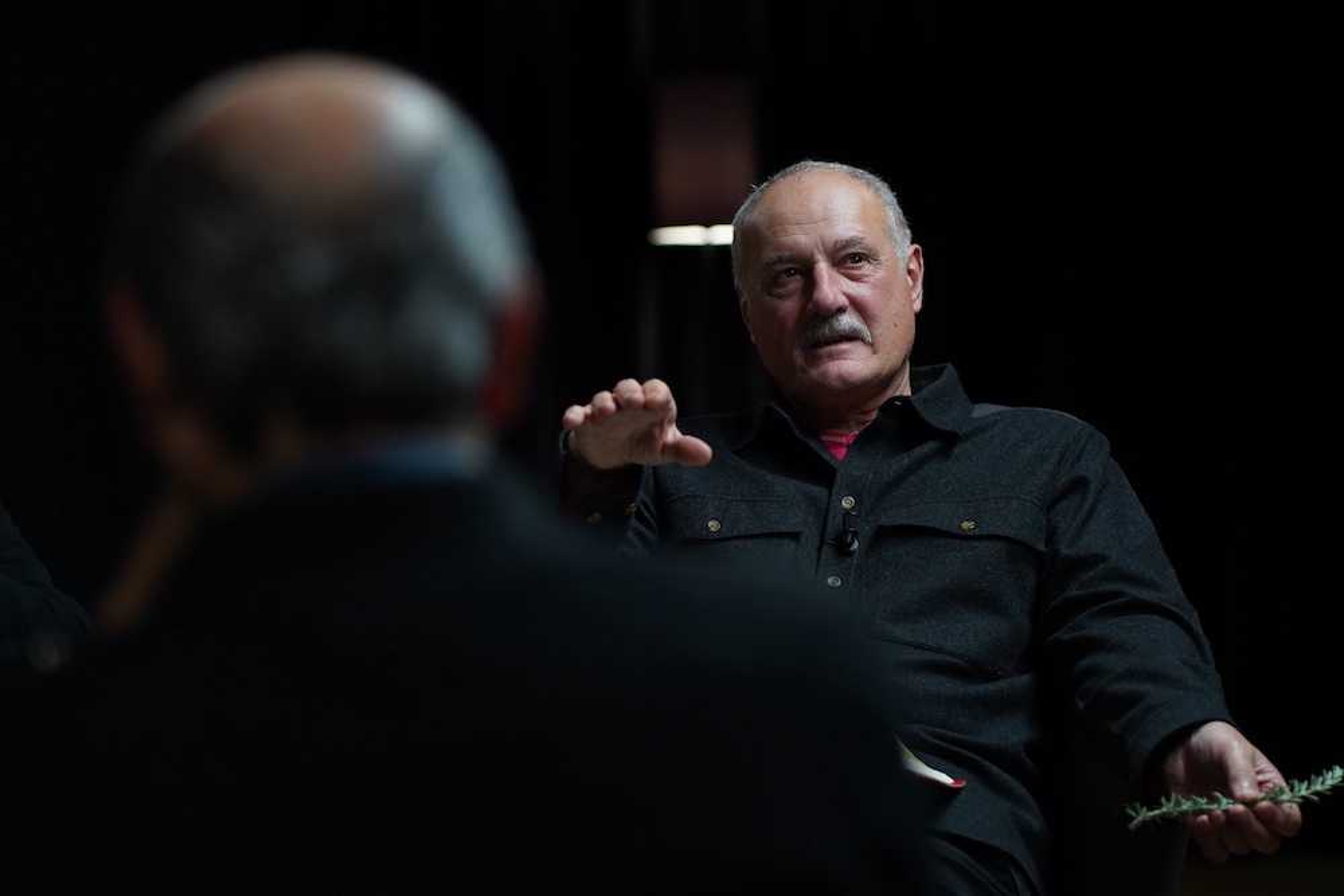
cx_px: 672
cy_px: 448
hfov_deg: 16.1
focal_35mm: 127
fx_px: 4742
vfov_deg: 10.8
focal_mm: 85
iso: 800
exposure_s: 1/500
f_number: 2.2
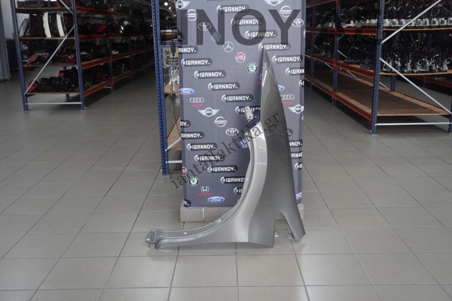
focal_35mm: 36
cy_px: 150
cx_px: 226
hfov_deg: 53.1
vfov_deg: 36.9
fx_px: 452
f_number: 4.5
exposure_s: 1/160
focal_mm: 24
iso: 2500
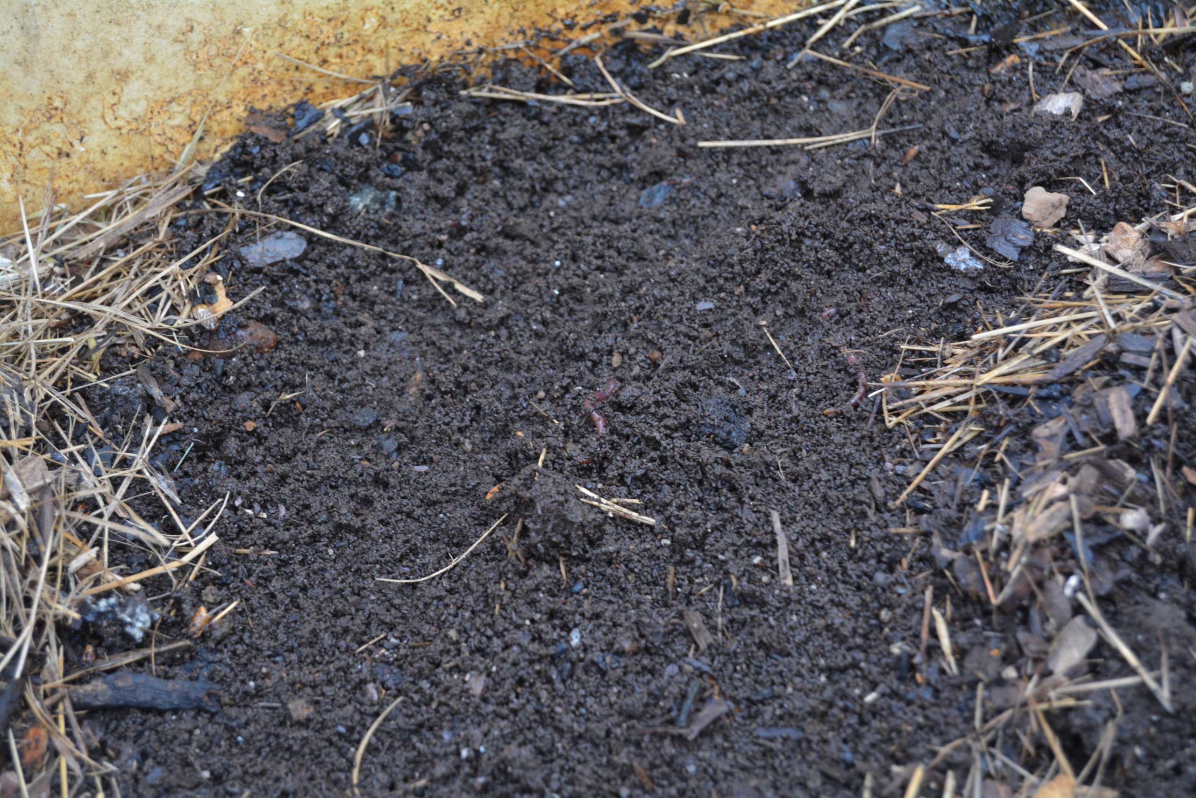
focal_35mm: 82
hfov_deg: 24.6
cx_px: 598
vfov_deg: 16.6
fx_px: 2741
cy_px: 399
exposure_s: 1/60
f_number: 5.6
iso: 640
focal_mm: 55
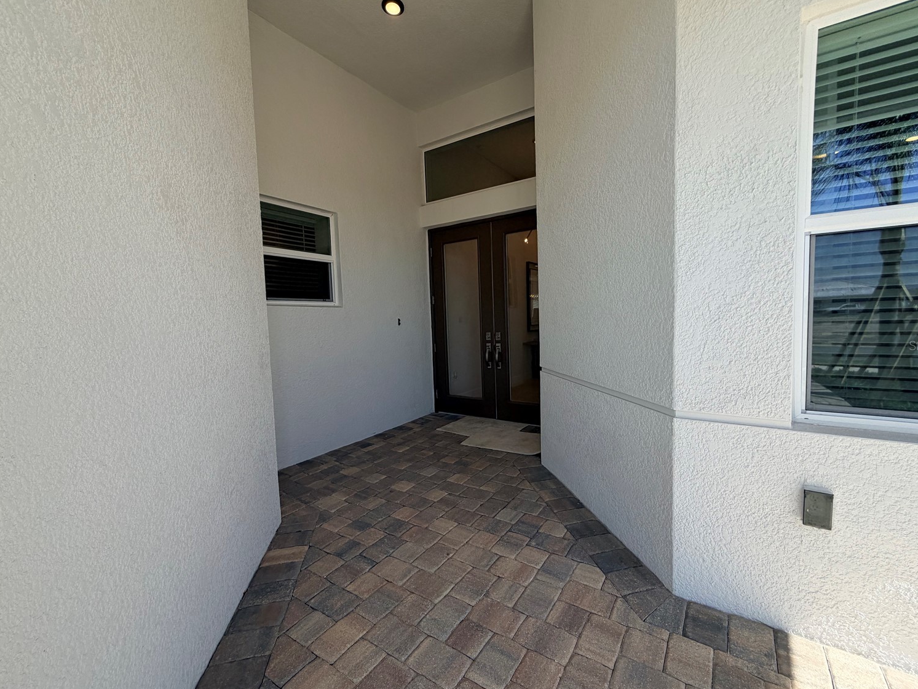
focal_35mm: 15
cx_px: 475
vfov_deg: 81.8
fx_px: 398
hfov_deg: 98.1
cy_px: 345
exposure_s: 1/770
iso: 40
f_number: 2.2
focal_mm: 2.22
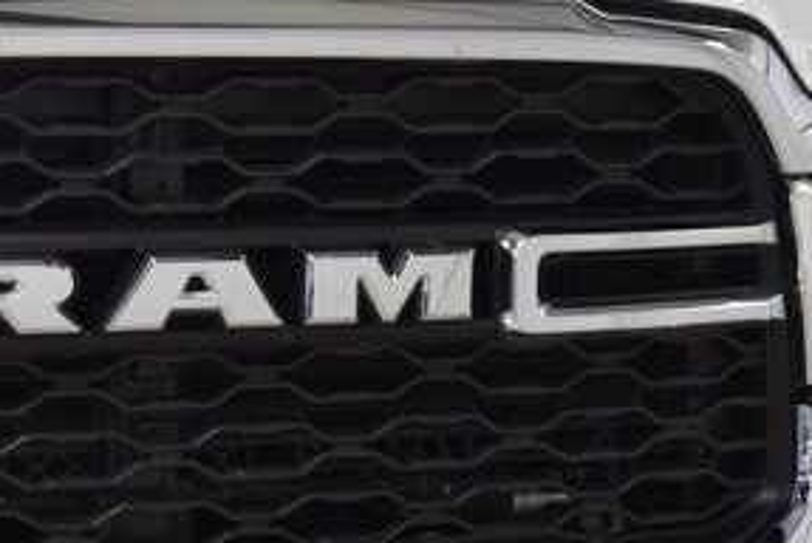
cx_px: 133
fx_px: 3319
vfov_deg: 9.3
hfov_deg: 13.9
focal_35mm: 147
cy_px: 378
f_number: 5
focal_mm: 44
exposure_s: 1/60
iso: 1600
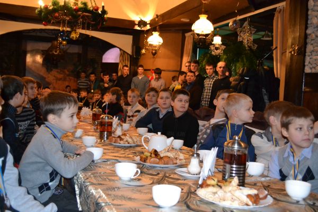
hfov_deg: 53.1
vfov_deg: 36.9
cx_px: 159
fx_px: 318
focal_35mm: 36
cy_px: 106
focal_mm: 24
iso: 3200
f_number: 4
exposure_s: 1/60
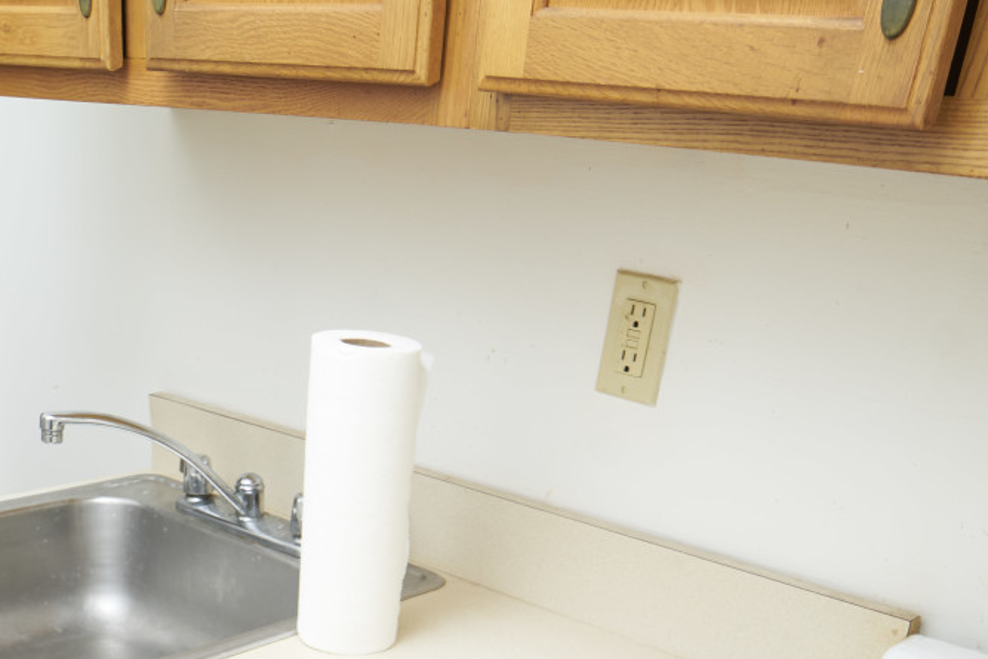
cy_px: 795
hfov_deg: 45.0
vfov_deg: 27.4
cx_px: 357
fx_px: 1180
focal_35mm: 43
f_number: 7.1
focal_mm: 14
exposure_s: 1/50
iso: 100
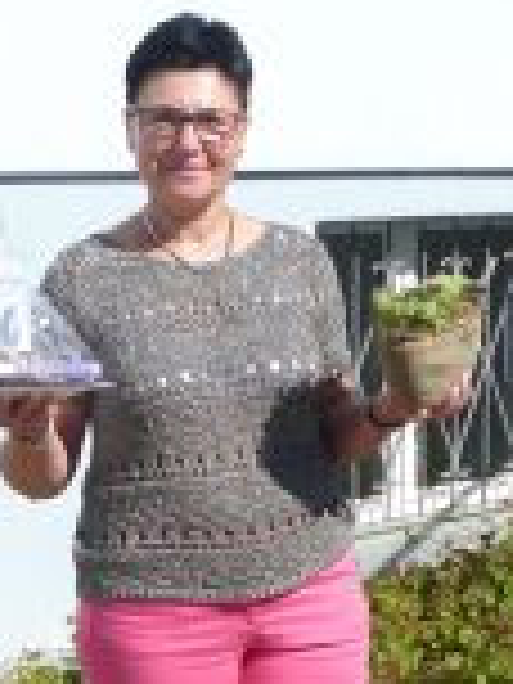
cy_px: 662
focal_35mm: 105
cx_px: 176
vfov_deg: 18.3
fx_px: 2075
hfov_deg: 14.1
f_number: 2.8
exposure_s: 1/2000
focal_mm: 7.1
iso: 100
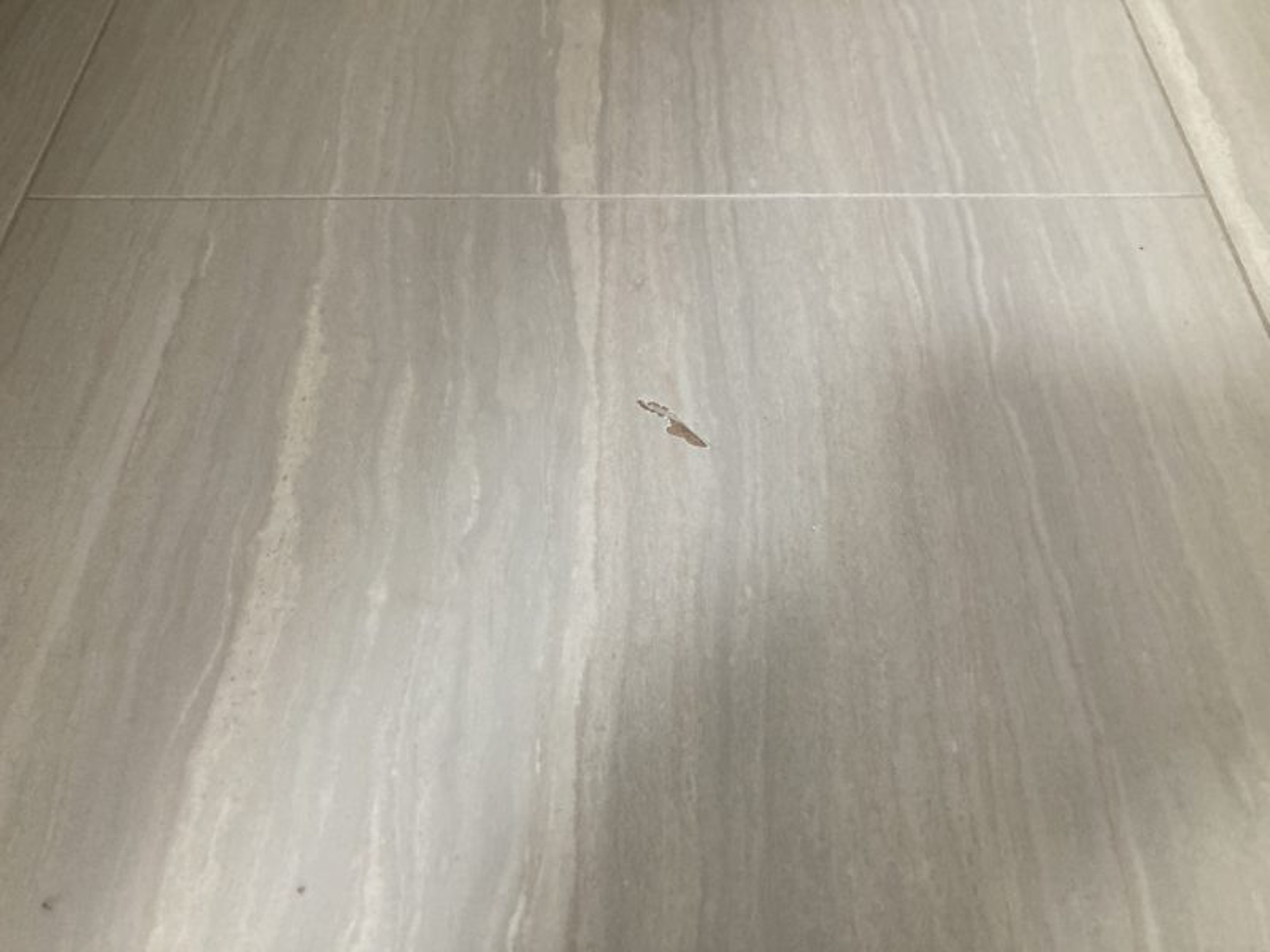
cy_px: 476
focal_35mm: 28
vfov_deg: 49.7
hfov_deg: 63.4
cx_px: 635
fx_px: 1027
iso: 250
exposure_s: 1/60
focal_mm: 3.99
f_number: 1.8
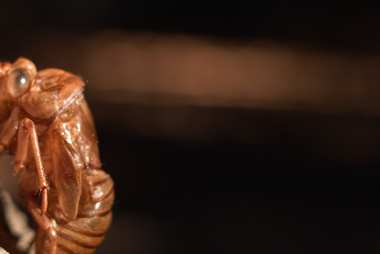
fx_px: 1013
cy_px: 113
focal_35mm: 96
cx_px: 66
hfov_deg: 20.9
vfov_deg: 14.2
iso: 100
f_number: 4
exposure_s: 1/100
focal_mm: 24.2
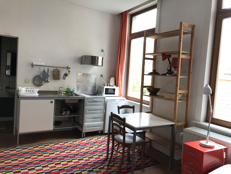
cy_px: 87
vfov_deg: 49.7
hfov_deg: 63.4
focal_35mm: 28
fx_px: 187
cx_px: 116
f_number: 1.8
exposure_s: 1/50
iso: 32
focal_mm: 3.99
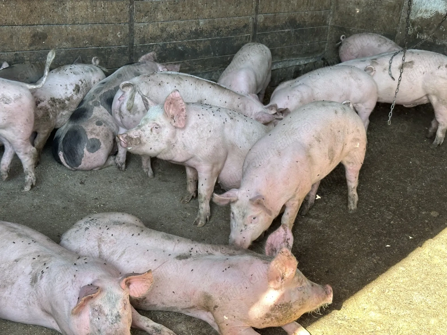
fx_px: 620
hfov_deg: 39.7
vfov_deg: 30.3
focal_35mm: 48
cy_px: 168
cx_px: 224
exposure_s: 1/153
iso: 80
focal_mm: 6.86
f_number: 1.78
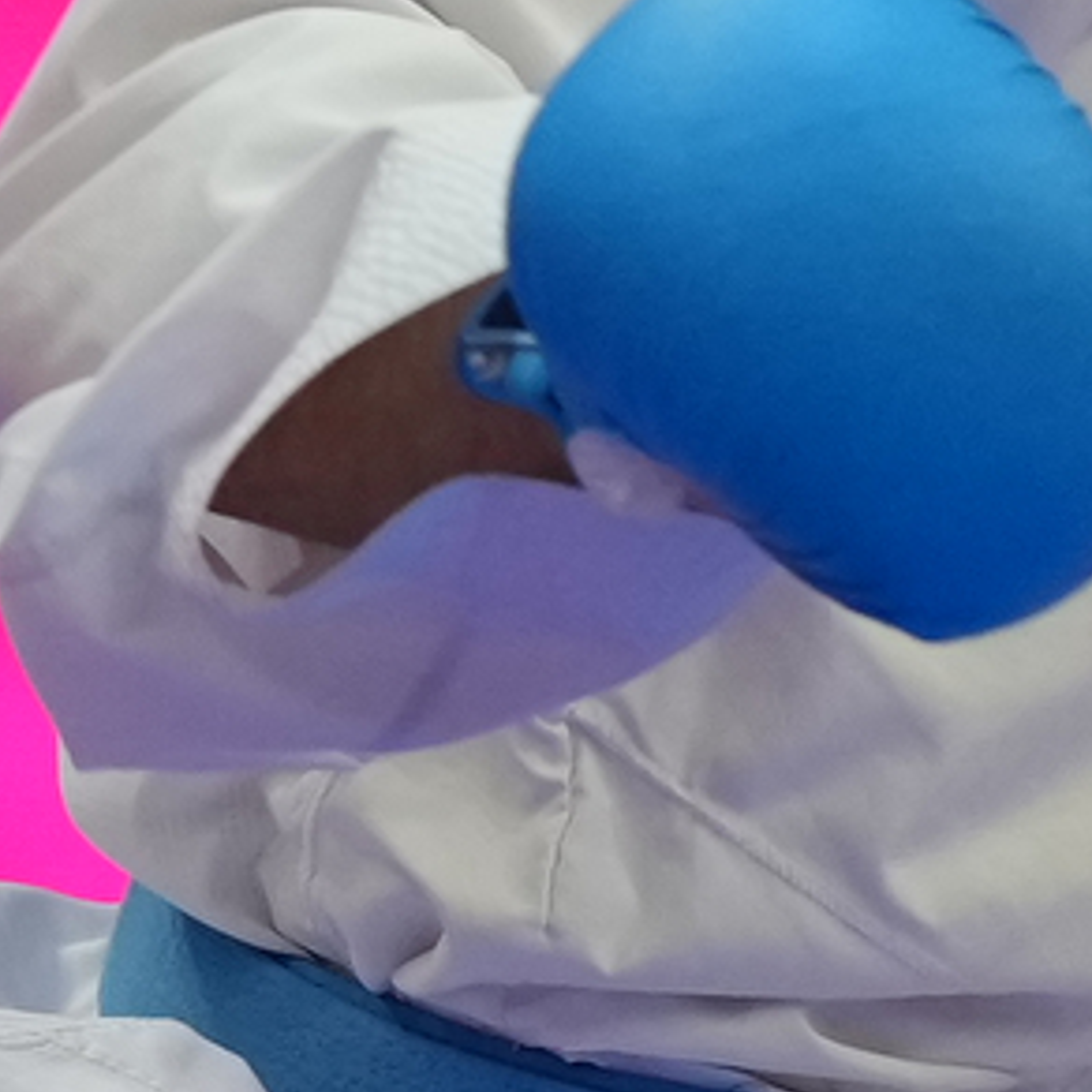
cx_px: 2431
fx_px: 66241
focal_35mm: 1856
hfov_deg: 0.9
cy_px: -1208
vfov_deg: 0.9
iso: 1000
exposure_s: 1/1000
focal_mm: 170
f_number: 2.8
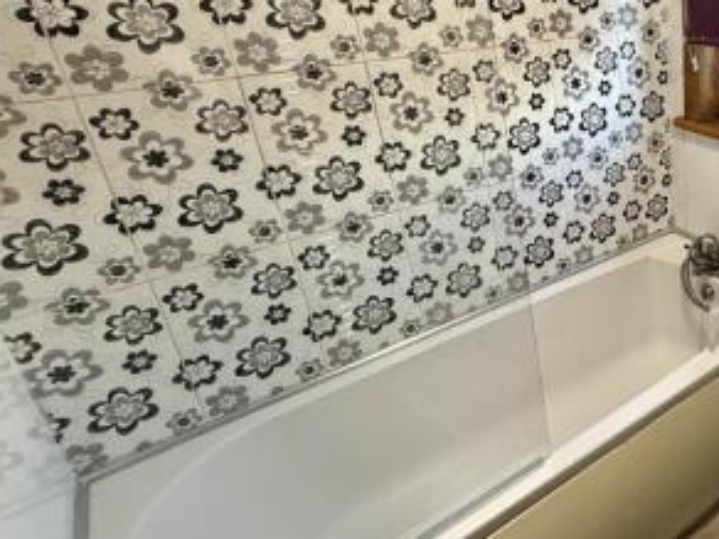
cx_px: 705
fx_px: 582
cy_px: 174
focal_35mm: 28
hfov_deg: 51.8
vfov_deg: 48.8
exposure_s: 1/100
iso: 200
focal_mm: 2.22
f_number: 2.2
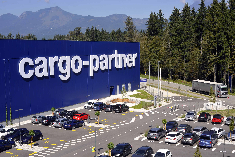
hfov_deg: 39.6
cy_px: 78
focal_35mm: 50
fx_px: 326
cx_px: 118
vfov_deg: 27.0
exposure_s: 1/1250
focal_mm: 50
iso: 250
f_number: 5.6
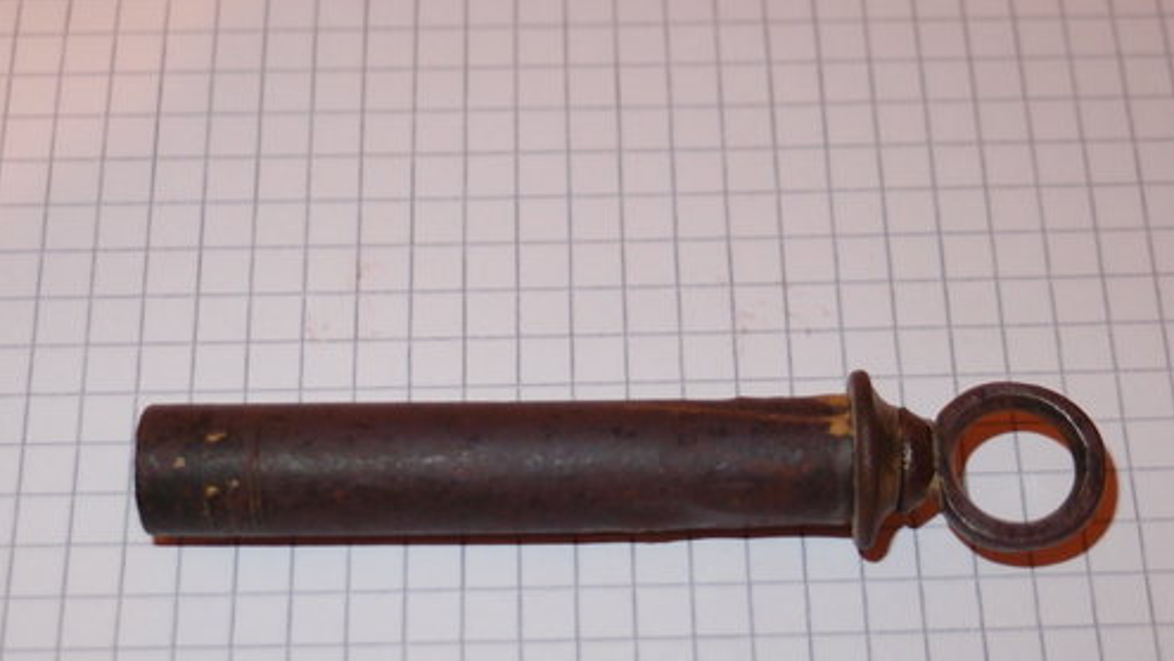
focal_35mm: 66
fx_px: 2056
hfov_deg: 31.9
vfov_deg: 18.3
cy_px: 423
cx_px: 588
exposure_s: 1/60
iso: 250
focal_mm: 12.88
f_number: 2.1
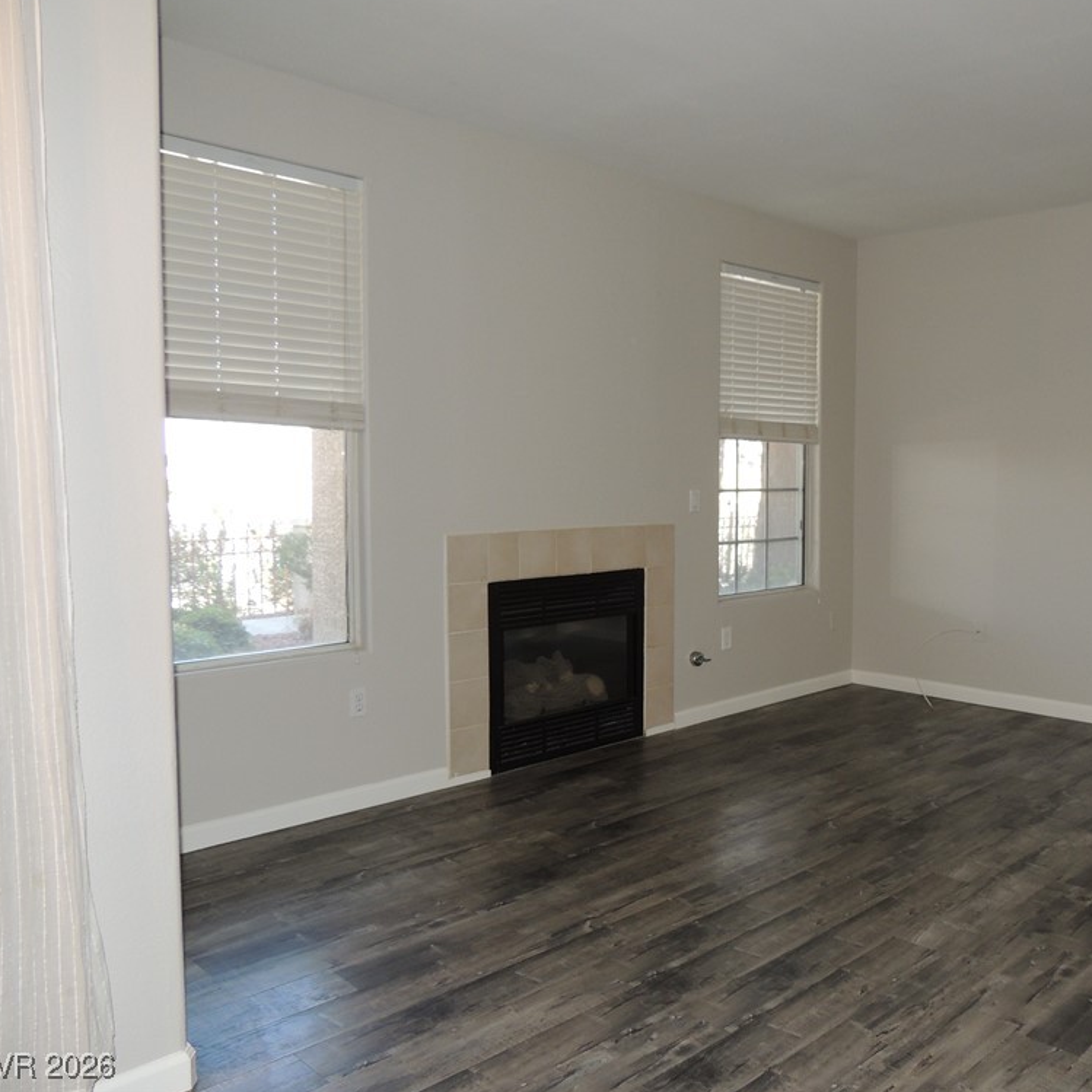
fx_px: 1035
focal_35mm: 29
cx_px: 713
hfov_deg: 54.7
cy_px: 538
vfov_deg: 55.6
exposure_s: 1/30
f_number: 3
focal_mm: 4.3
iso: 200
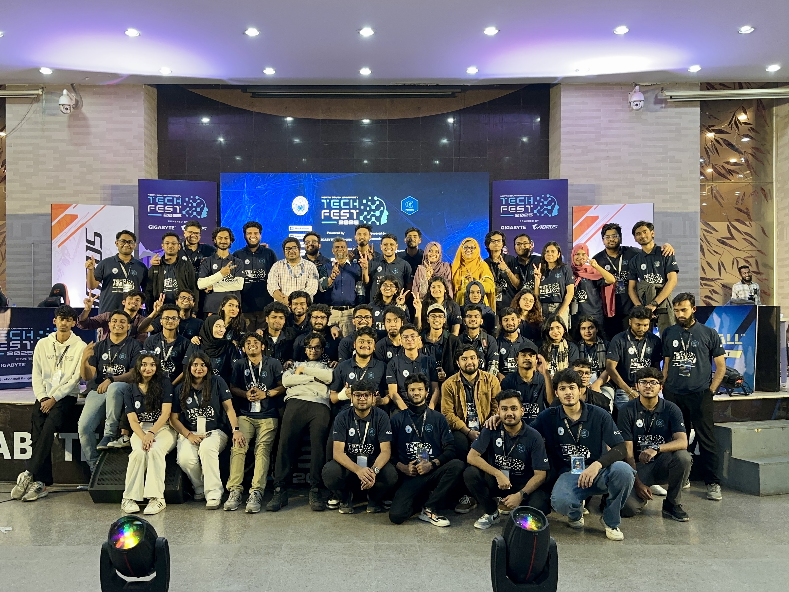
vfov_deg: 56.8
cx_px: 394
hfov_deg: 71.6
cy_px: 296
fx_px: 547
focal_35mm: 24
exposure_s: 1/60
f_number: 1.78
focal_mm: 6.86
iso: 250
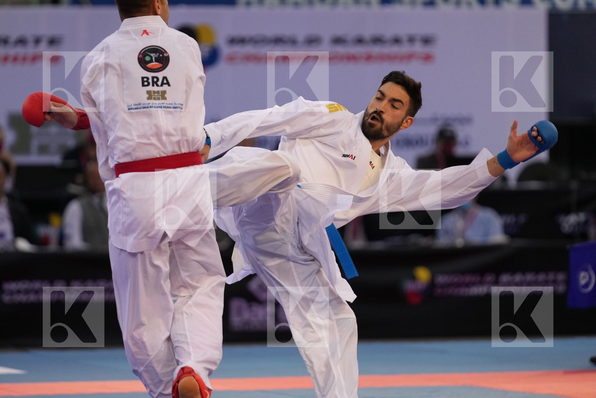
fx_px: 4966
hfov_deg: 6.9
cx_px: 298
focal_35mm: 300
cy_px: 199
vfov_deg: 4.6
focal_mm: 200
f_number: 2.8
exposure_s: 1/1000
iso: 1600
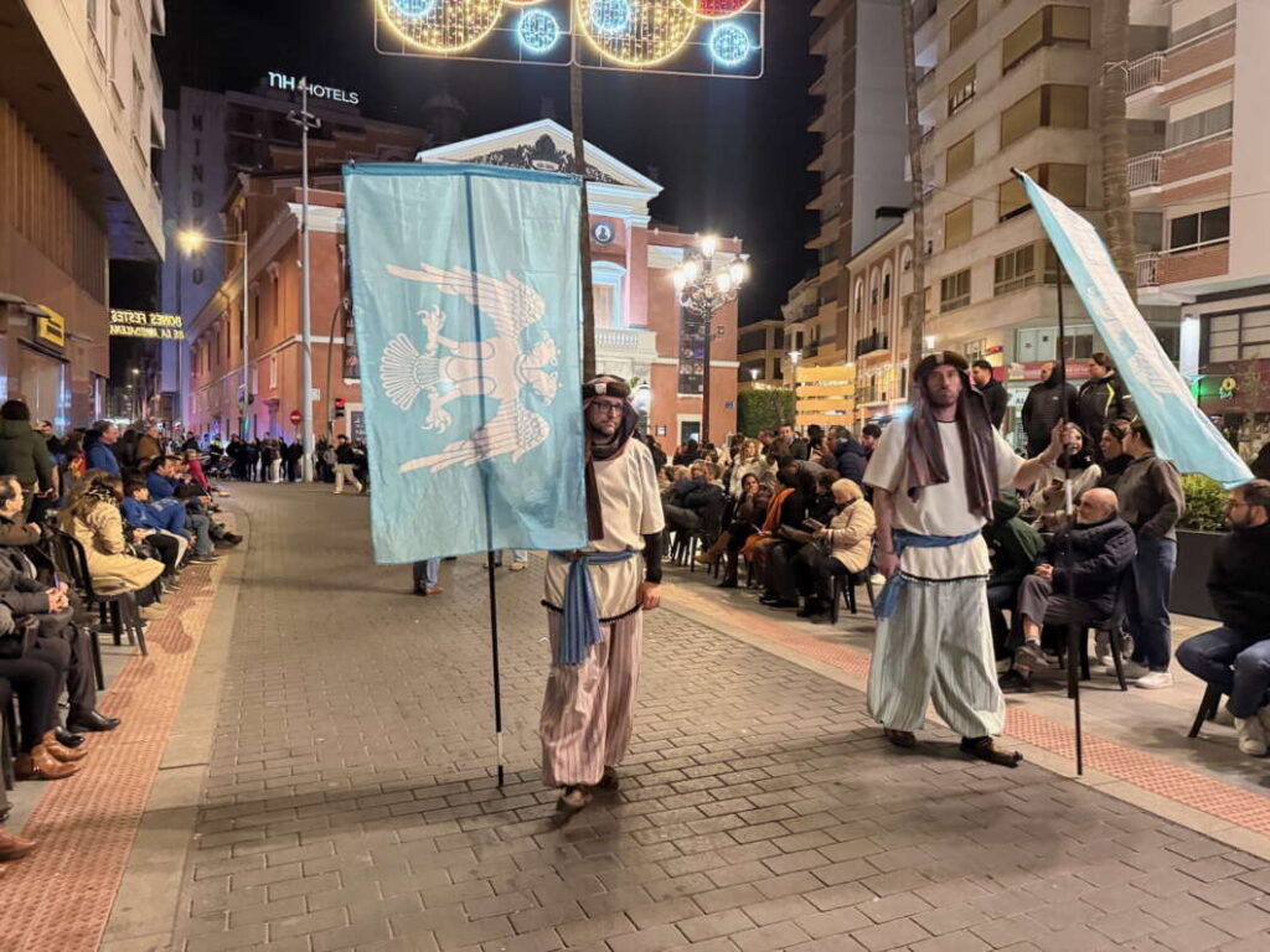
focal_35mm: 24
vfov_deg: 56.8
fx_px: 881
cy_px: 476
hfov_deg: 71.6
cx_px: 635
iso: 640
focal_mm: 6.76
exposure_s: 1/33
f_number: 1.78
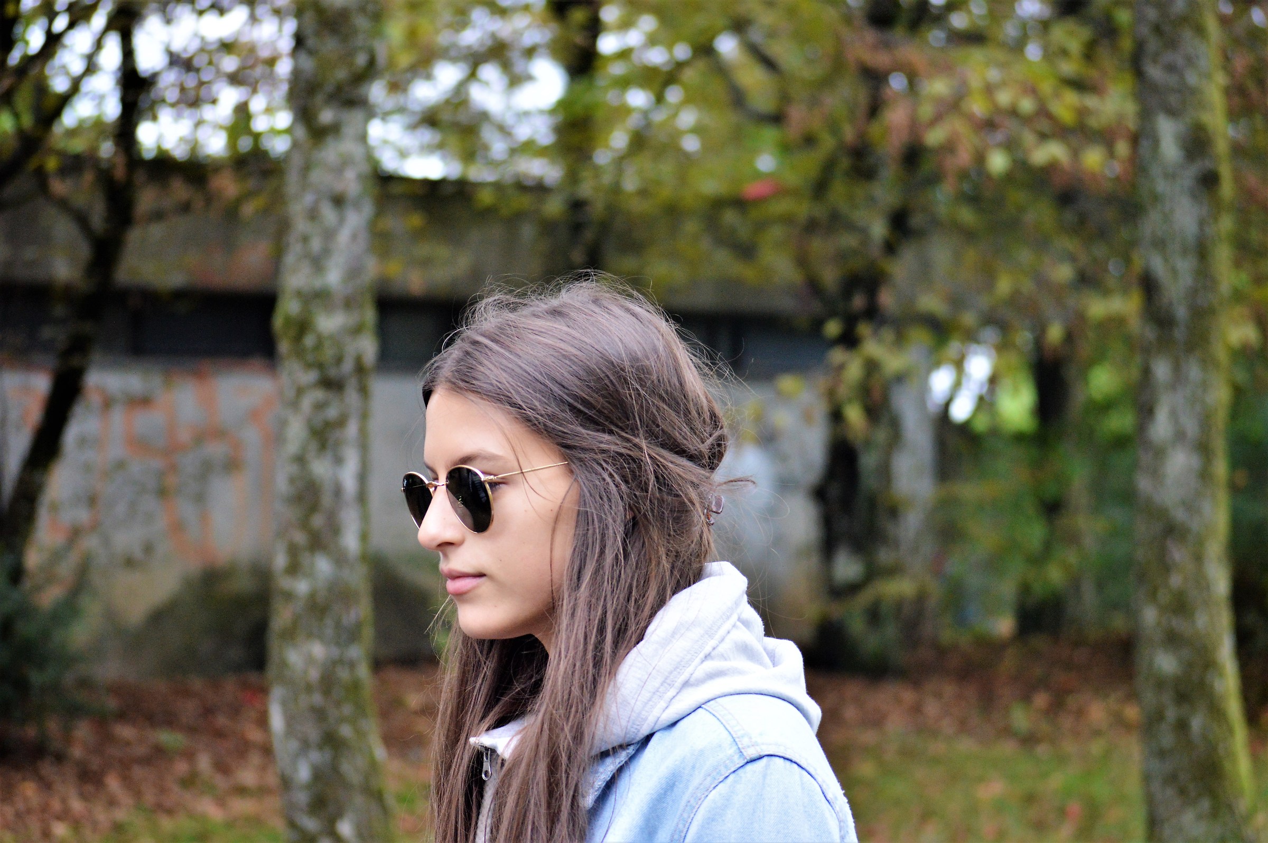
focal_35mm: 90
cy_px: 422
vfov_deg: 15.2
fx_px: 3167
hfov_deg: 22.6
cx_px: 634
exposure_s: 1/500
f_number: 4.2
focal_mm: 60
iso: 1100
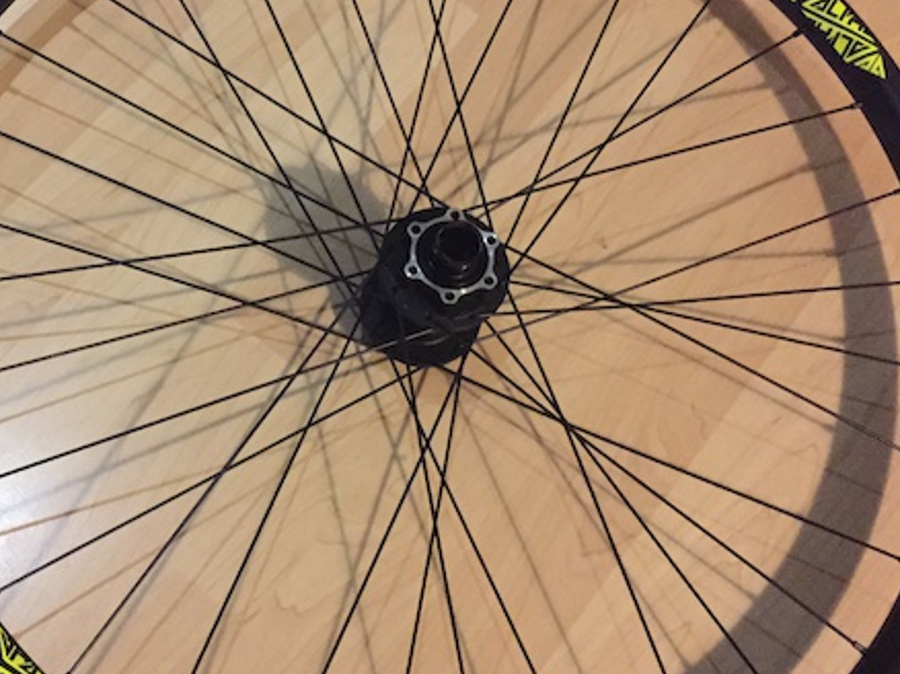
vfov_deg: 27.5
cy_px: 343
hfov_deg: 35.6
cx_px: 261
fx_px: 1377
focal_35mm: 53
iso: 400
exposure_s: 1/17
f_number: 2.2
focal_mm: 4.15
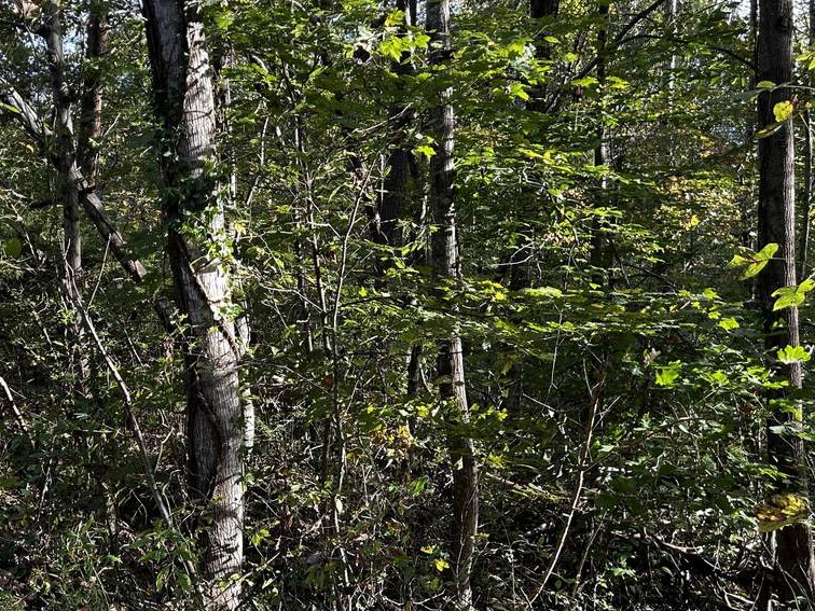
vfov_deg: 32.7
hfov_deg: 42.0
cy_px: 388
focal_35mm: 44
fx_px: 1036
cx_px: 230
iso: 40
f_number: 1.5
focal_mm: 5.7
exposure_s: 1/166
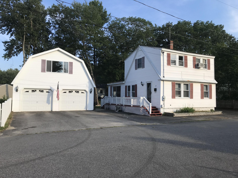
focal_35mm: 28
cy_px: 89
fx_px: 193
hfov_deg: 63.4
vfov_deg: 49.7
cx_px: 119
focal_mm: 3.99
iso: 20
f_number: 1.8
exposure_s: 1/1330
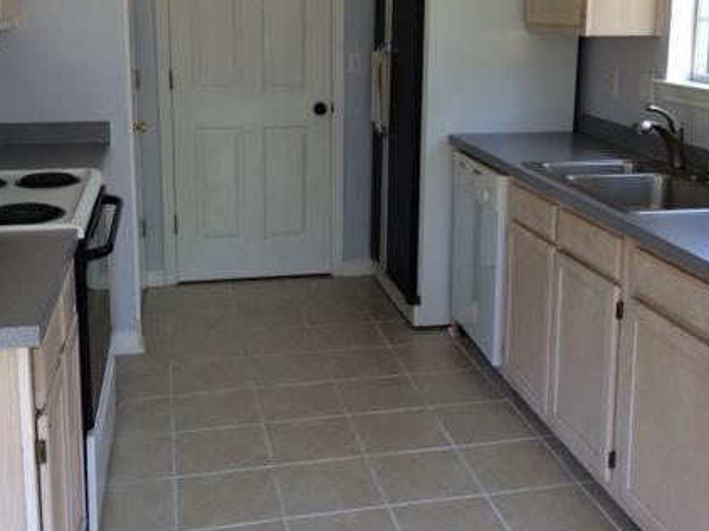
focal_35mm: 44
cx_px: 385
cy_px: 175
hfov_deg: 42.9
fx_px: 901
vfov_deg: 32.6
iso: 32
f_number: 2.2
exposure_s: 1/40
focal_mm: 4.15
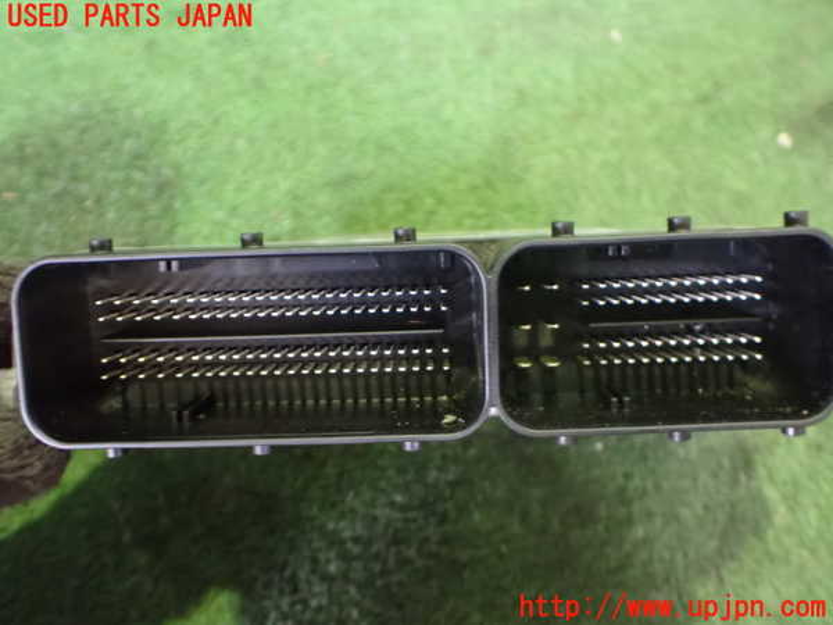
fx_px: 722
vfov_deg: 46.8
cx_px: 416
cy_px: 312
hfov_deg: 60.0
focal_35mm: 30
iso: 1250
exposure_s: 1/30
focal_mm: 5.4
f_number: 2.3
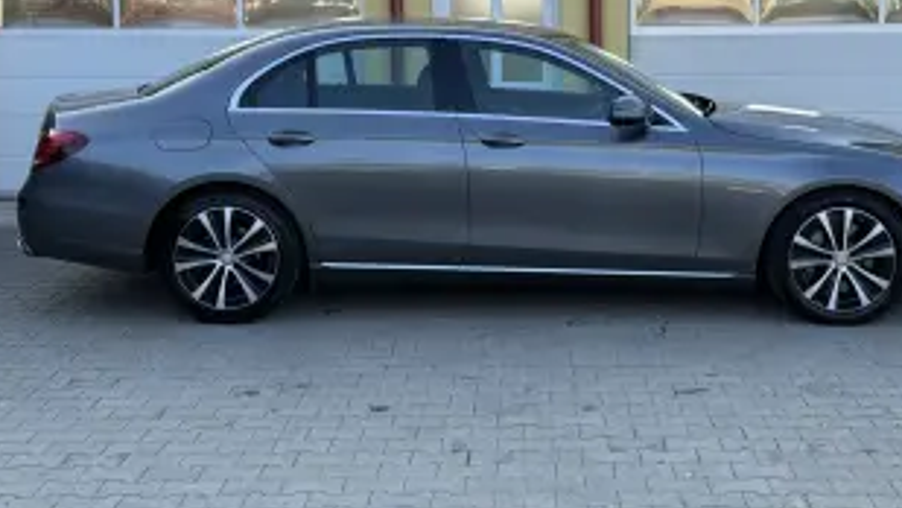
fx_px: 1459
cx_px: 505
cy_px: 126
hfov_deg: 34.3
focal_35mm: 61
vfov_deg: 19.6
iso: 100
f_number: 1.78
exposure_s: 1/1116
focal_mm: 6.76
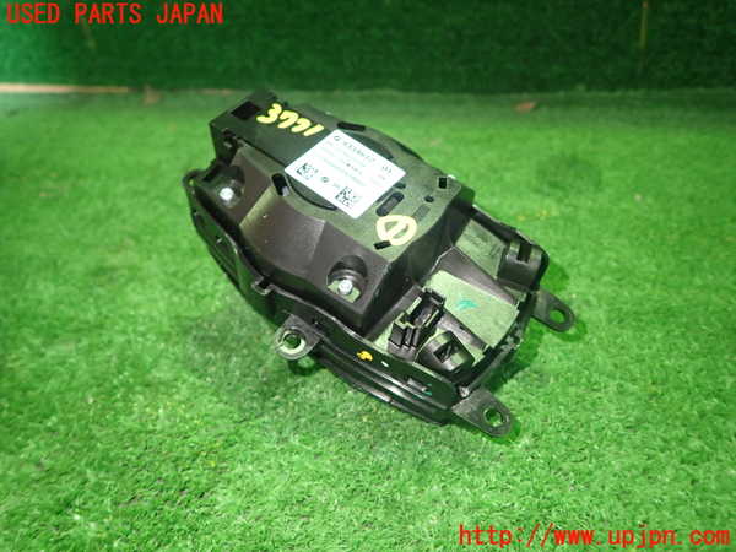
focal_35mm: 25
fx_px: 532
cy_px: 276
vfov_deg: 54.9
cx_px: 368
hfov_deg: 69.4
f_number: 2
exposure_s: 1/30
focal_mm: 4.5
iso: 400
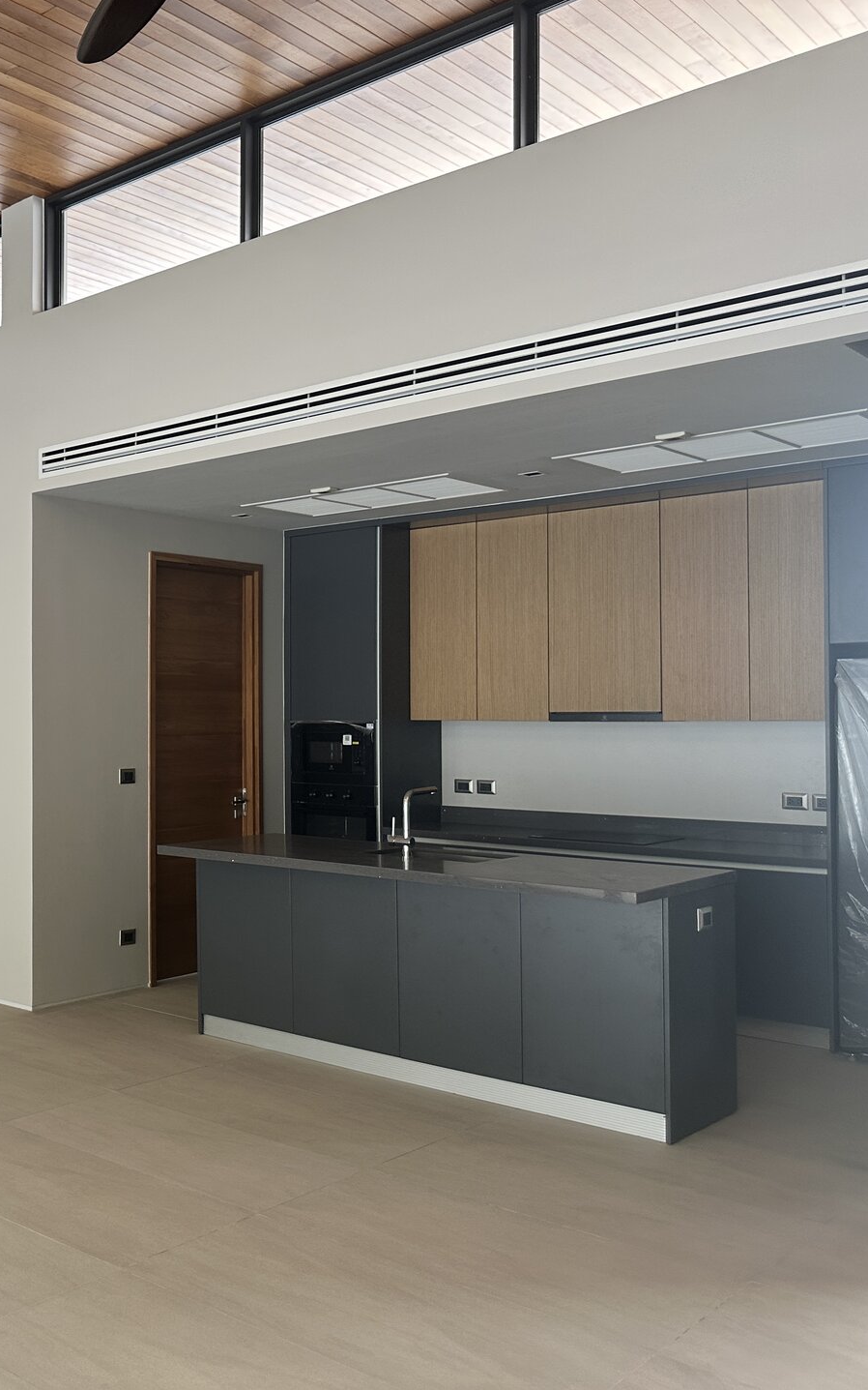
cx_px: 35
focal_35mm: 34
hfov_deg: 34.5
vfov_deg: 56.7
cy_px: 695
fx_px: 1287
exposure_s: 1/121
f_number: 1.78
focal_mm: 6.86
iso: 100
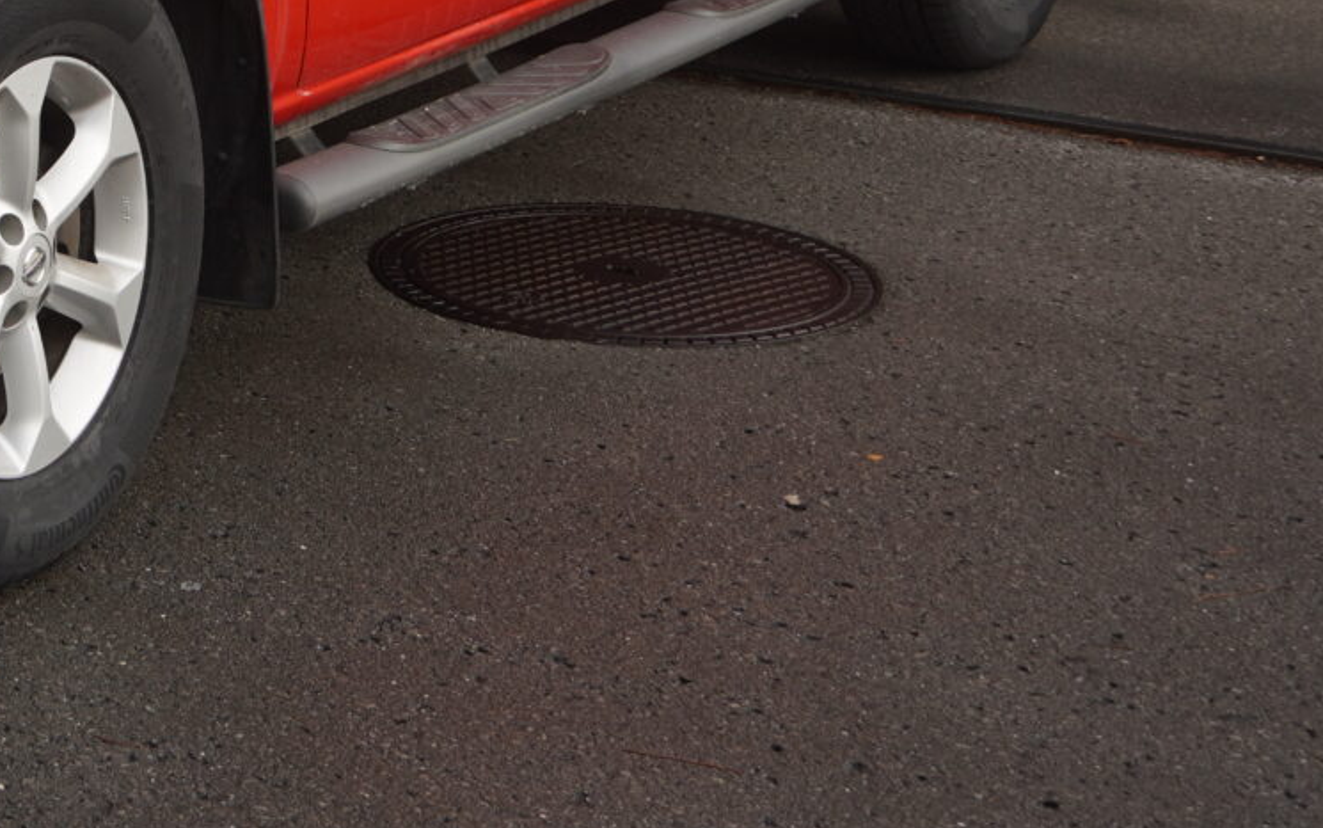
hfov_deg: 18.6
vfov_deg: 11.9
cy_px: -288
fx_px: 3834
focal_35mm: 106
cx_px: -222
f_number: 4.5
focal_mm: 27
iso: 100
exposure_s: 1/200
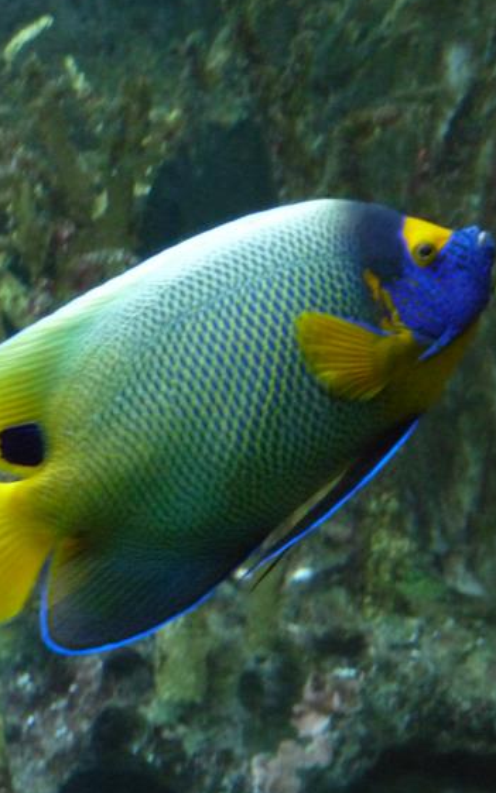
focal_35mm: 148
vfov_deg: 14.1
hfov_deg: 8.9
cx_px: 192
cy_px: 385
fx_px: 3203
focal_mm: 17.4
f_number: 3.6
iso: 800
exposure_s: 1/30
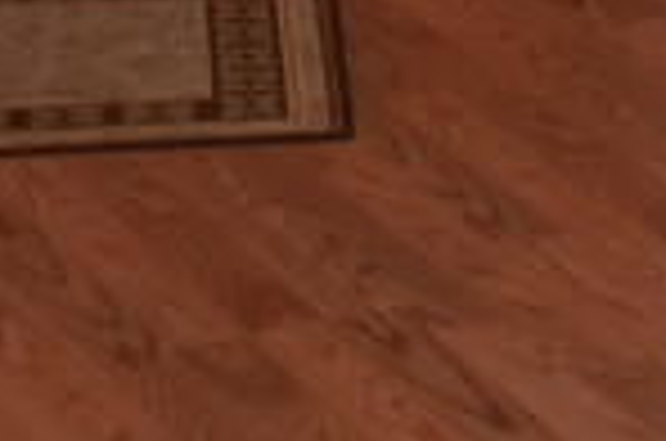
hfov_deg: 7.1
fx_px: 5089
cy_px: -945
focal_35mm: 276
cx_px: 1503
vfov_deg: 4.7
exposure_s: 1/125
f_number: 4
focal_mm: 25
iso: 1600
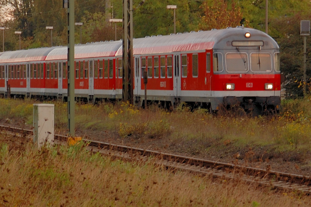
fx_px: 2219
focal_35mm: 257
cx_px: 186
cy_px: 110
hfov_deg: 8.0
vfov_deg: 5.3
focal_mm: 86
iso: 200
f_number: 8
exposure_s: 1/40
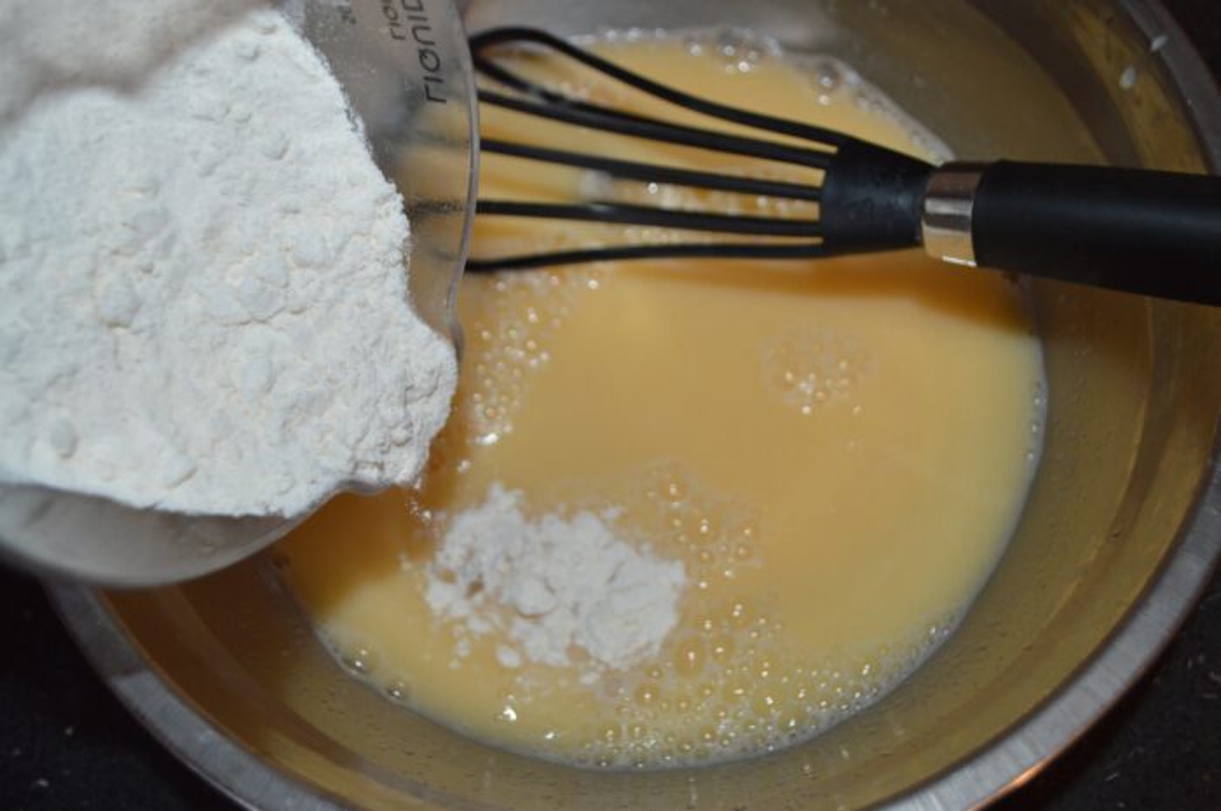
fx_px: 1220
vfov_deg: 36.8
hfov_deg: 53.2
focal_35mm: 36
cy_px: 406
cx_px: 610
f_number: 4
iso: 400
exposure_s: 1/60
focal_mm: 24
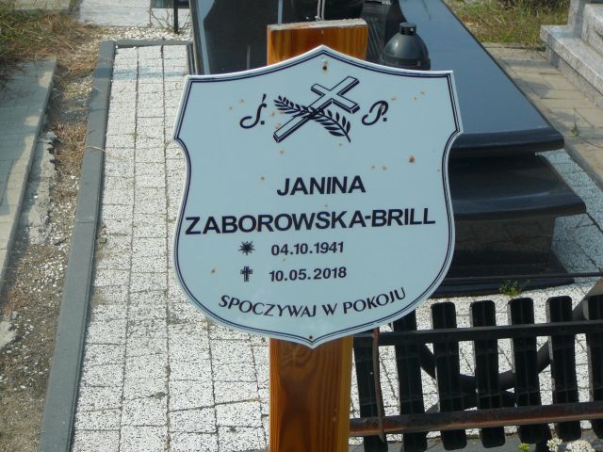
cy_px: 226
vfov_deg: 24.0
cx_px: 302
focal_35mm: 61
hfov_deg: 31.7
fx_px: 1063
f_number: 3.6
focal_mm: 9.1
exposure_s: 1/640
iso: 80
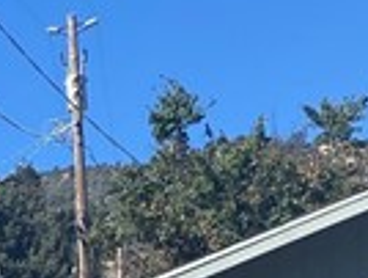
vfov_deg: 7.1
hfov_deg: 9.5
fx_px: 2109
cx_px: -302
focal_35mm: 198
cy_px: 641
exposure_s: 1/2817
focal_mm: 4.25
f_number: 1.8
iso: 32
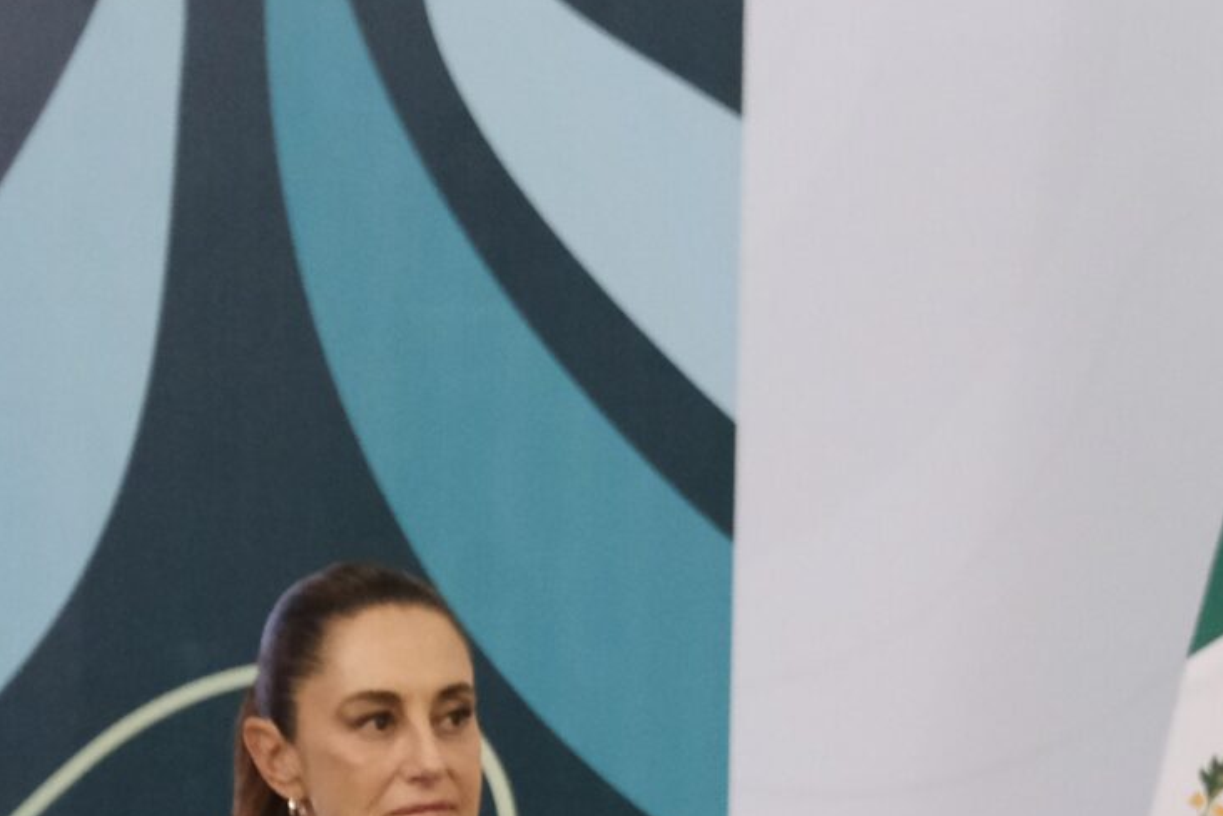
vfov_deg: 3.0
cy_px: 970
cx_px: 1410
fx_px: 15422
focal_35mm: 454
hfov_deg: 4.5
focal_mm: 115
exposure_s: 1/400
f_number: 2.8
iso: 2500
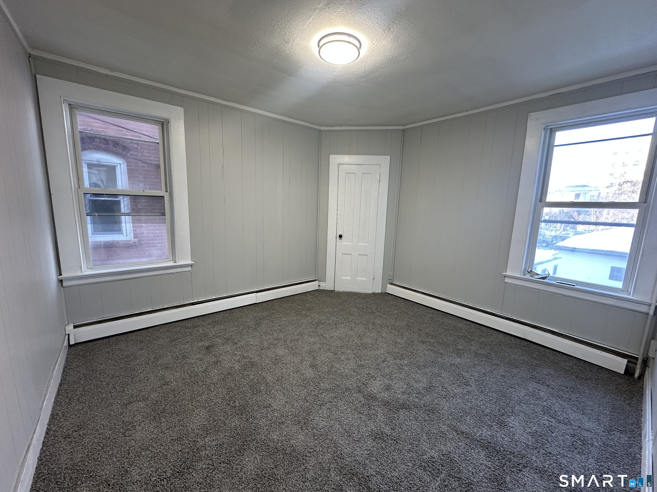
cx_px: 328
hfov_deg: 102.1
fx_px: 266
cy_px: 246
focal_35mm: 14
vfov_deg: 85.7
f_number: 2.2
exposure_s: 1/60
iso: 160
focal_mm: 2.22
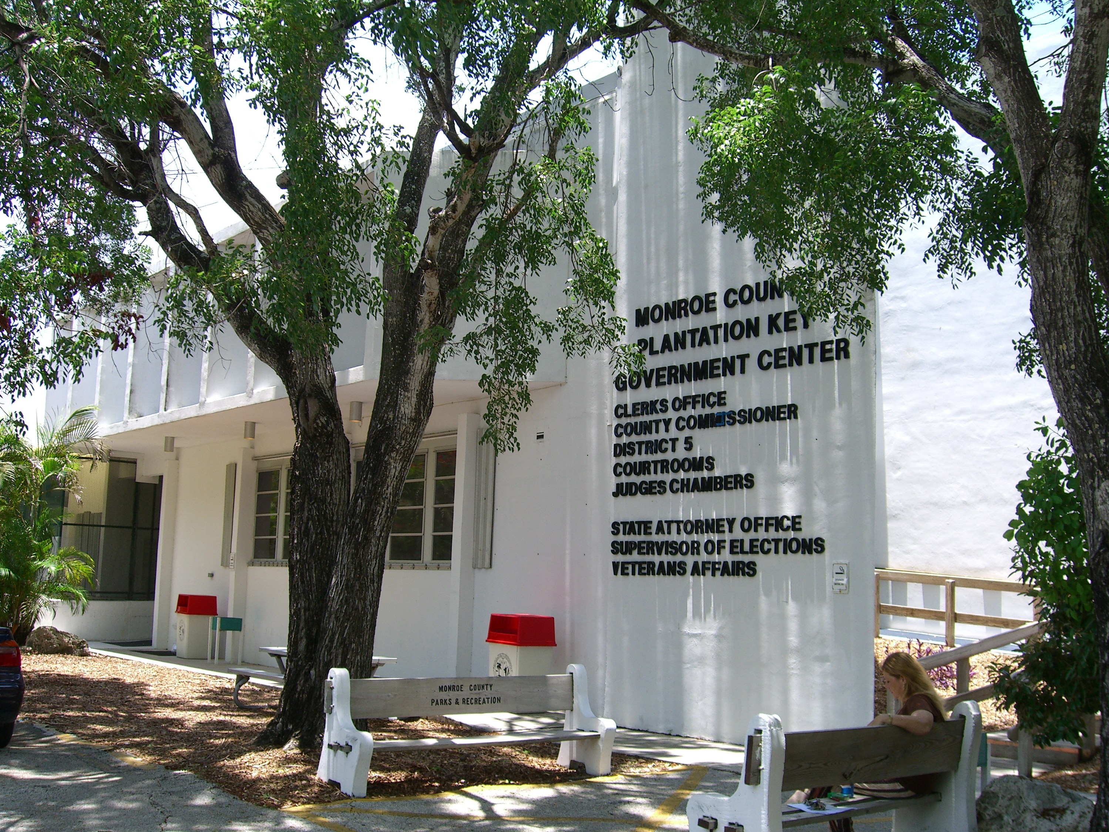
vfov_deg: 36.8
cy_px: 425
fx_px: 1250
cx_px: 557
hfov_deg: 47.9
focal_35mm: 39
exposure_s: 1/200
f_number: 4
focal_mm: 7.9
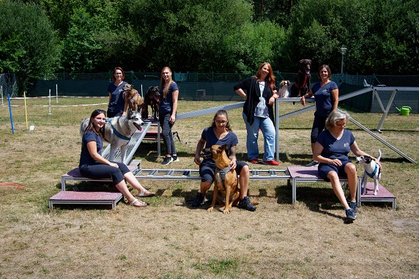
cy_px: 124
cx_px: 200
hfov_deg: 47.4
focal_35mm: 41
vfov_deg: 32.6
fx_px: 477
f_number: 6.3
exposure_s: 1/2500
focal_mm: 35
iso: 400
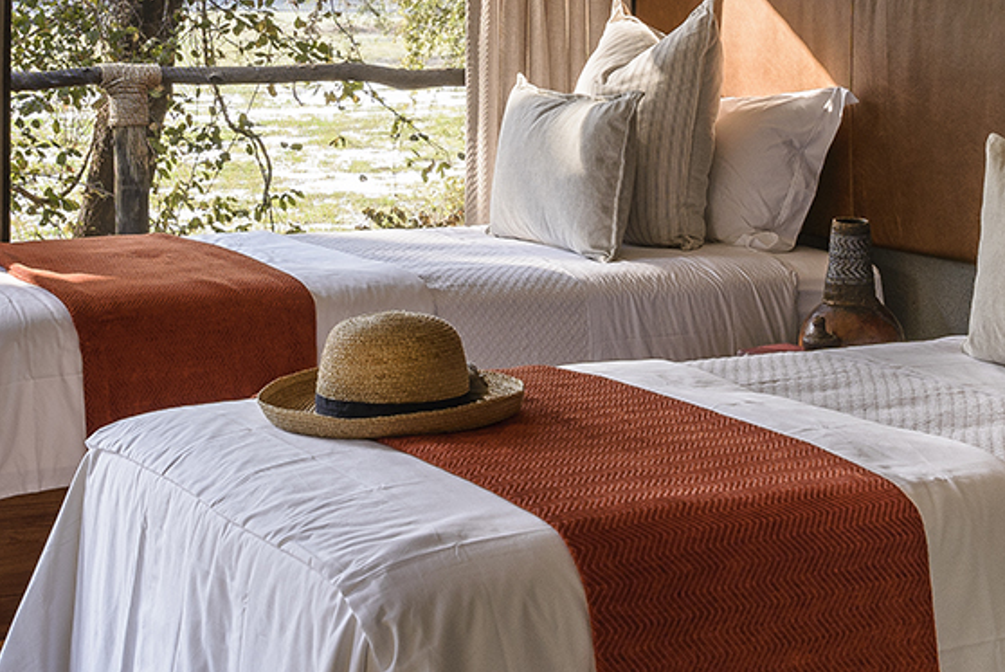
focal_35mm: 75
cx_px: 577
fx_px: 2095
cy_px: -17
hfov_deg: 26.9
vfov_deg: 17.7
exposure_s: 1/25
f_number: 7.1
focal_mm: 24
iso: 50
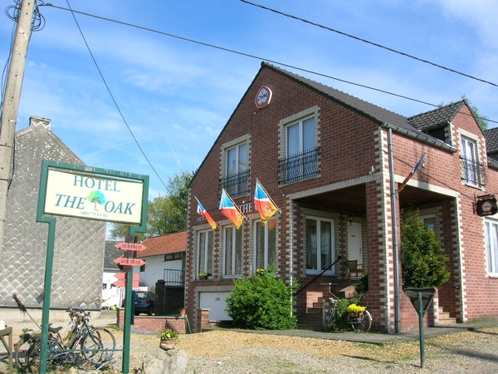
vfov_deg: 41.8
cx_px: 249
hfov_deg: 54.0
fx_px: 489
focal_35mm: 34
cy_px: 187
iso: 50
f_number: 4.9
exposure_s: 1/260
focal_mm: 5.7
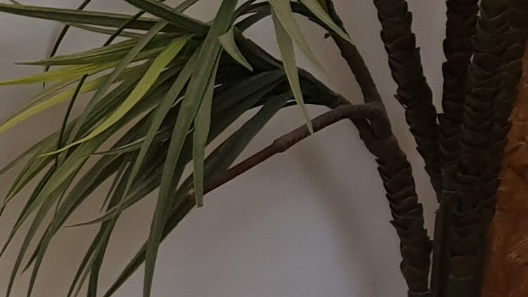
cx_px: -714
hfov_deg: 11.7
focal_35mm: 152
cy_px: 303
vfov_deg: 7.9
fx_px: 2129
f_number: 1.7
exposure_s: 1/133
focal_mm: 4.32
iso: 50
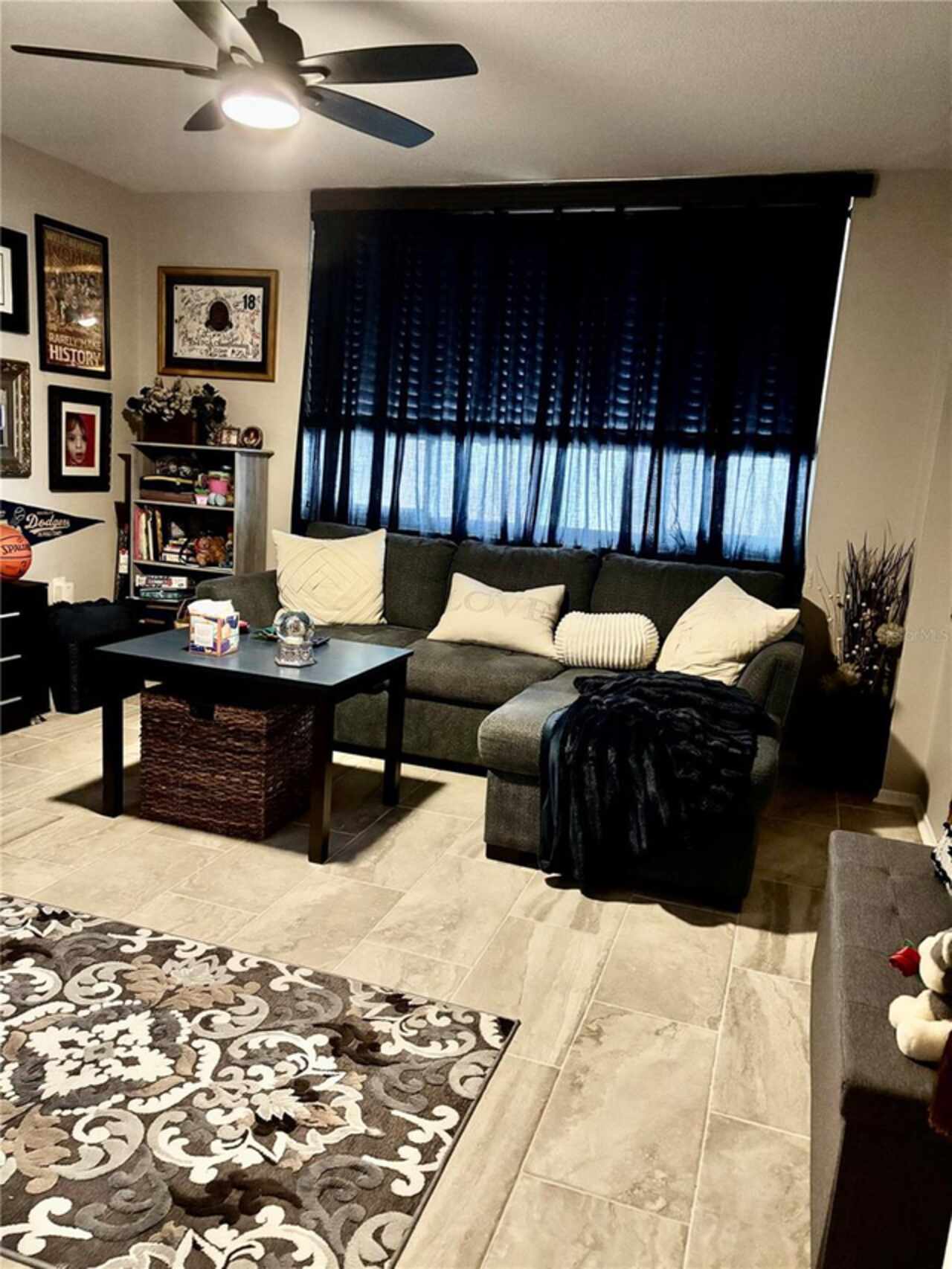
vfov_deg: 67.3
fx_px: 953
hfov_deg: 53.1
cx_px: 476
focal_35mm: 26
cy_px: 634
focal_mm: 5.96
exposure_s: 1/30
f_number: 1.6
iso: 800
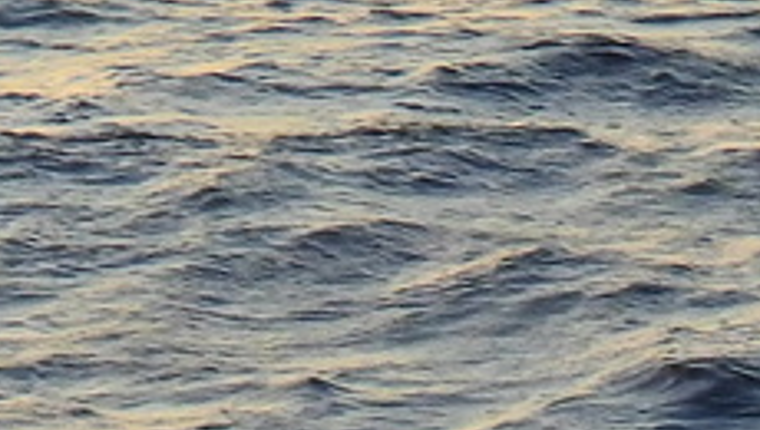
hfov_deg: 1.2
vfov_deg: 0.7
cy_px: 1402
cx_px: 710
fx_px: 36659
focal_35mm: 1817
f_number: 5
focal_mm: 53.5
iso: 200
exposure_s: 1/125
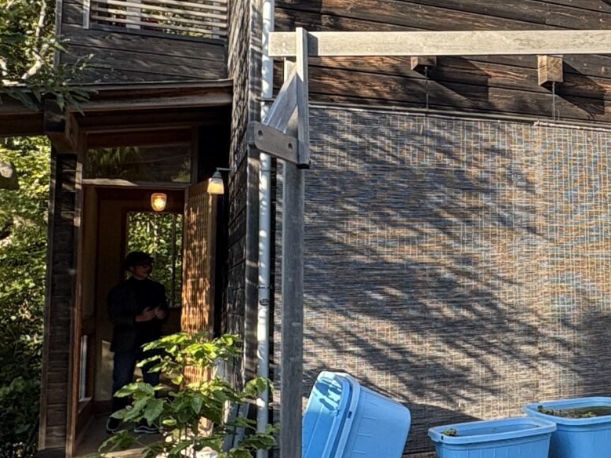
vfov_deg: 31.5
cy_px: 217
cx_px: 667
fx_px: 812
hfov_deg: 35.5
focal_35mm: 46
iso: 40
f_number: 2.2
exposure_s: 1/287
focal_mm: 2.22
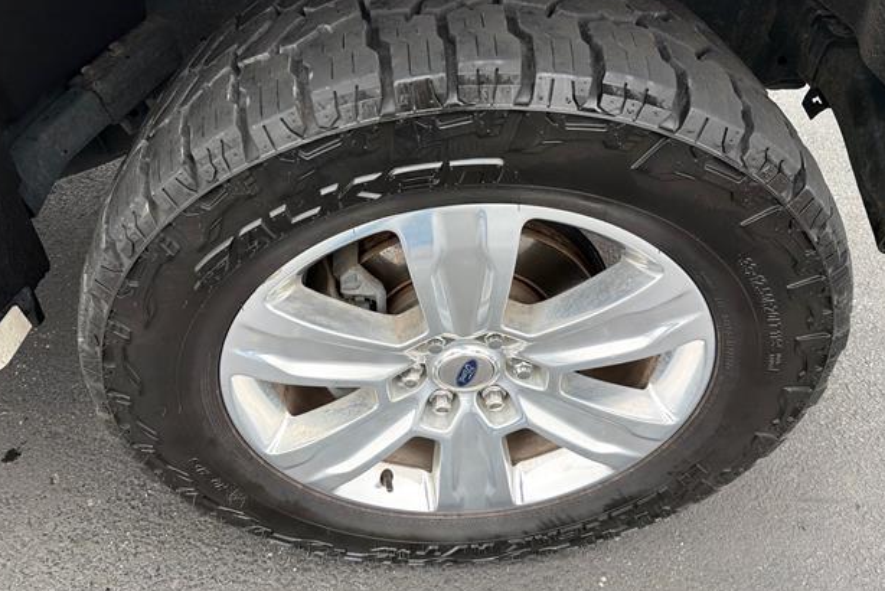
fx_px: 639
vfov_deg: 49.6
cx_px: 441
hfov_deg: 69.4
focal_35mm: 26
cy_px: 310
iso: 160
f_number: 1.78
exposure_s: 1/220
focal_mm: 6.76
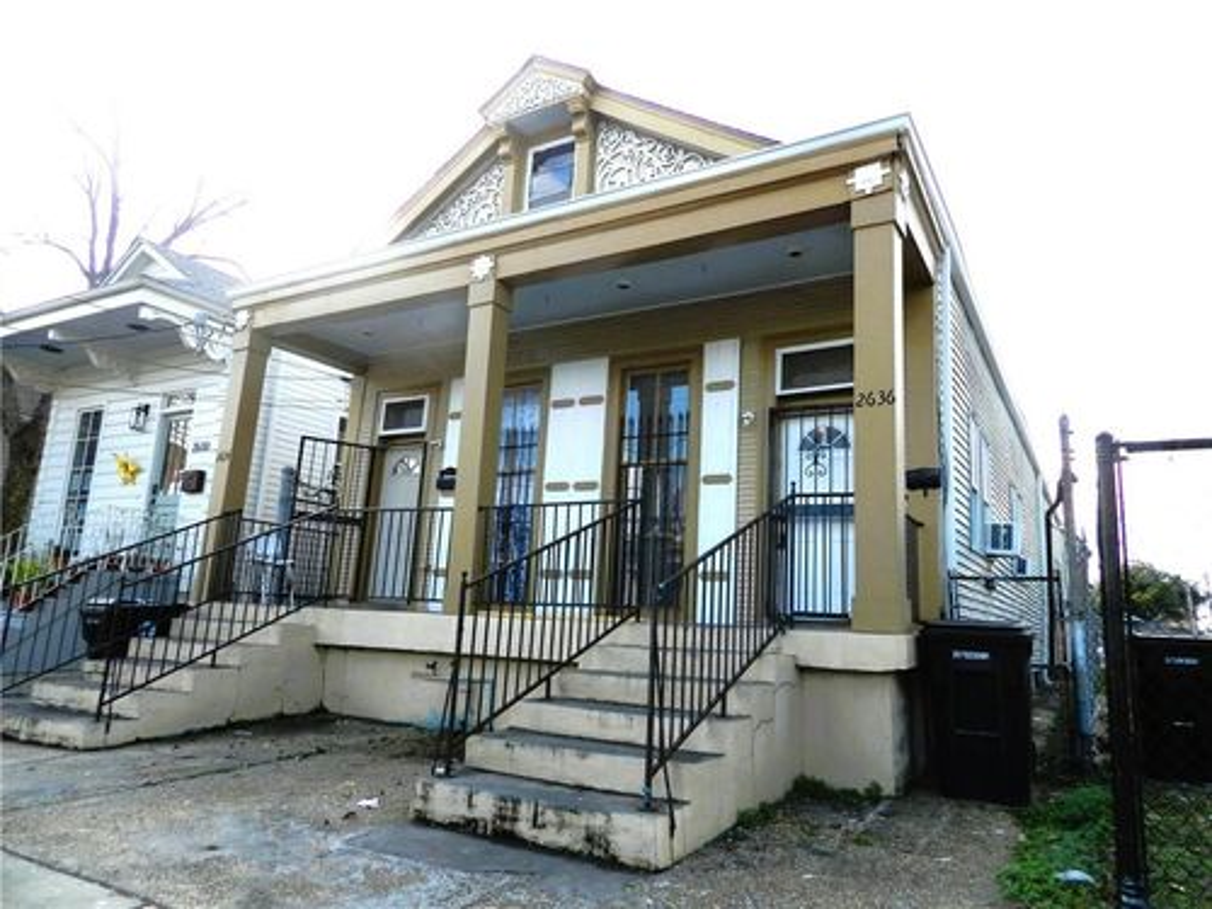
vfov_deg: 58.9
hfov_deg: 73.9
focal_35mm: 23
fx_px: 805
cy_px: 454
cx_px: 606
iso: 160
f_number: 3.4
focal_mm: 4
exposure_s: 1/800
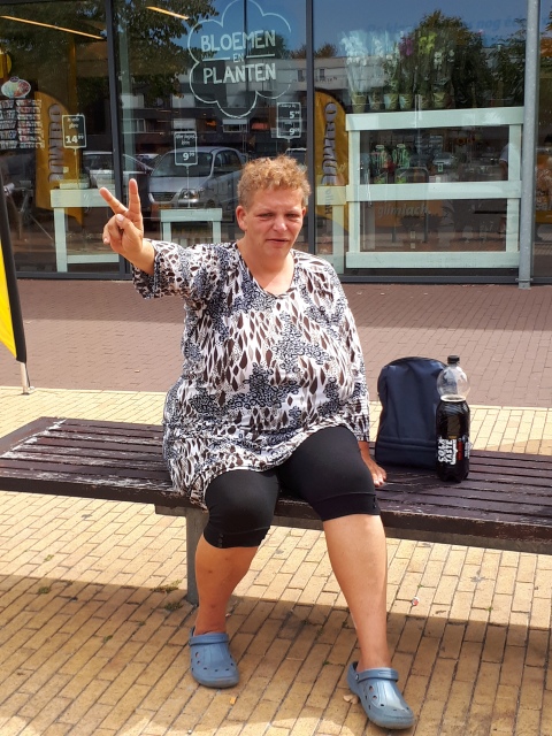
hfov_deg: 51.4
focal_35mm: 27
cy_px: 368
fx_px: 574
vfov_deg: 65.3
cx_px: 276
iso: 40
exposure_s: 1/474
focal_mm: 3.6
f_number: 1.9
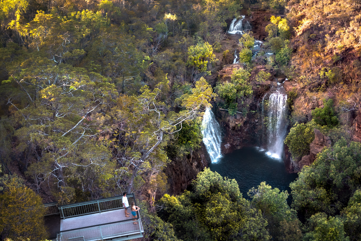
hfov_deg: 46.5
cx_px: 246
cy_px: 127
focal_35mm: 41
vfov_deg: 32.6
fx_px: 411
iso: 100
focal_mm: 10.26
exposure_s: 1/160
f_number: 3.2
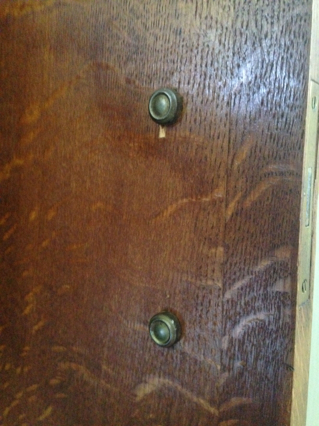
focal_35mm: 33
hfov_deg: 42.9
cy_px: 213
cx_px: 160
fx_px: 405
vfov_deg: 55.4
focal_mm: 4.12
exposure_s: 1/17
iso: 800
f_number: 2.4
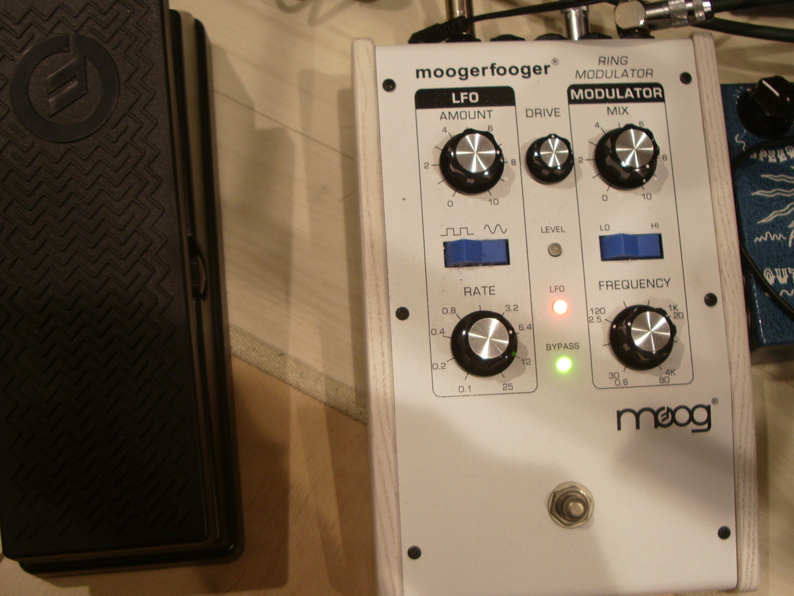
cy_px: 303
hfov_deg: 40.4
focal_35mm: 47
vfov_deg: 30.9
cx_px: 382
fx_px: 1078
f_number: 2.6
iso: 100
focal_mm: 5.8
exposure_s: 1/13
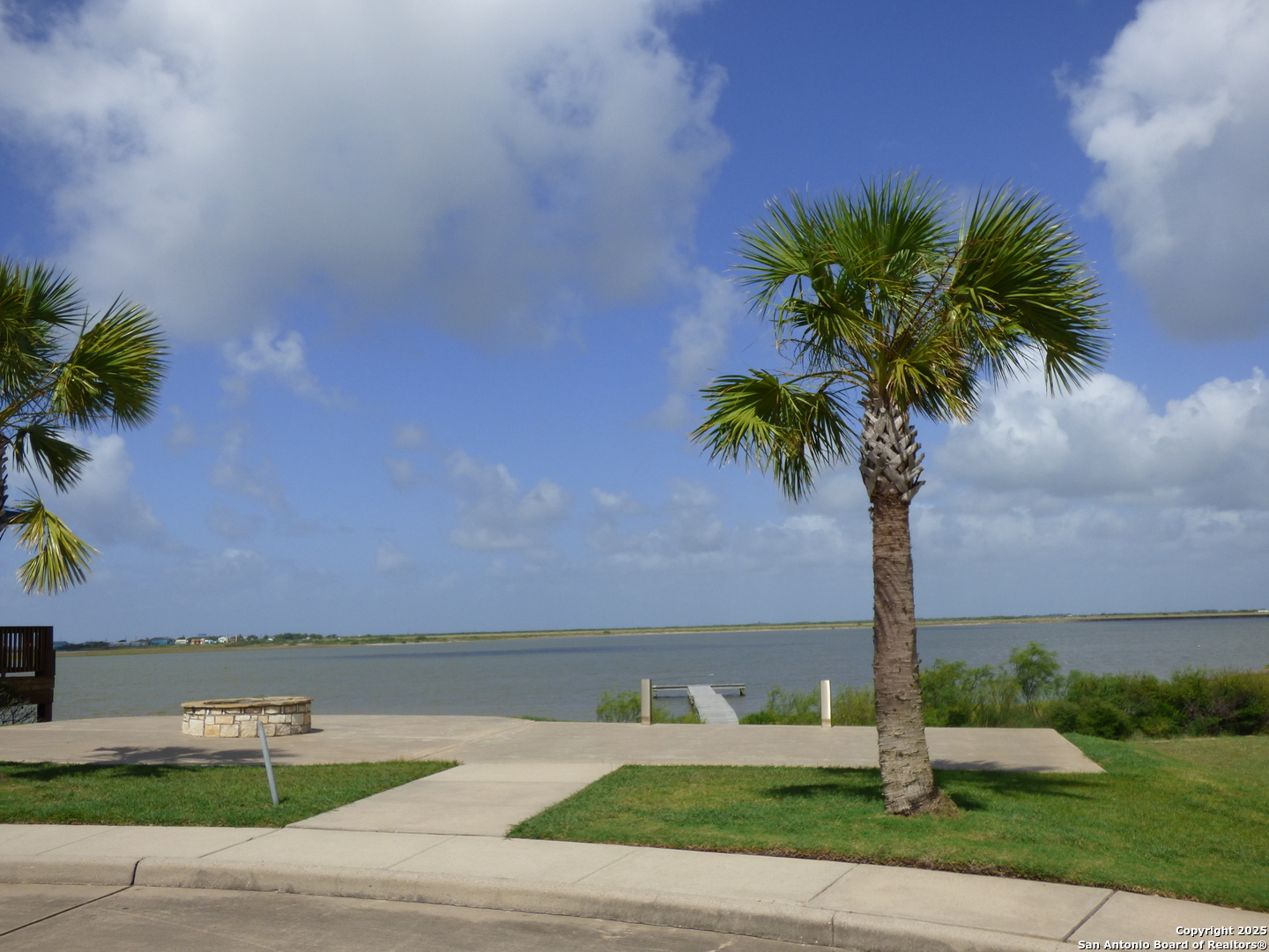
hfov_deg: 55.4
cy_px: 476
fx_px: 1210
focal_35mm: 33
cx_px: 634
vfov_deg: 42.9
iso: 100
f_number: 4
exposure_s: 1/1600
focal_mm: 5.78
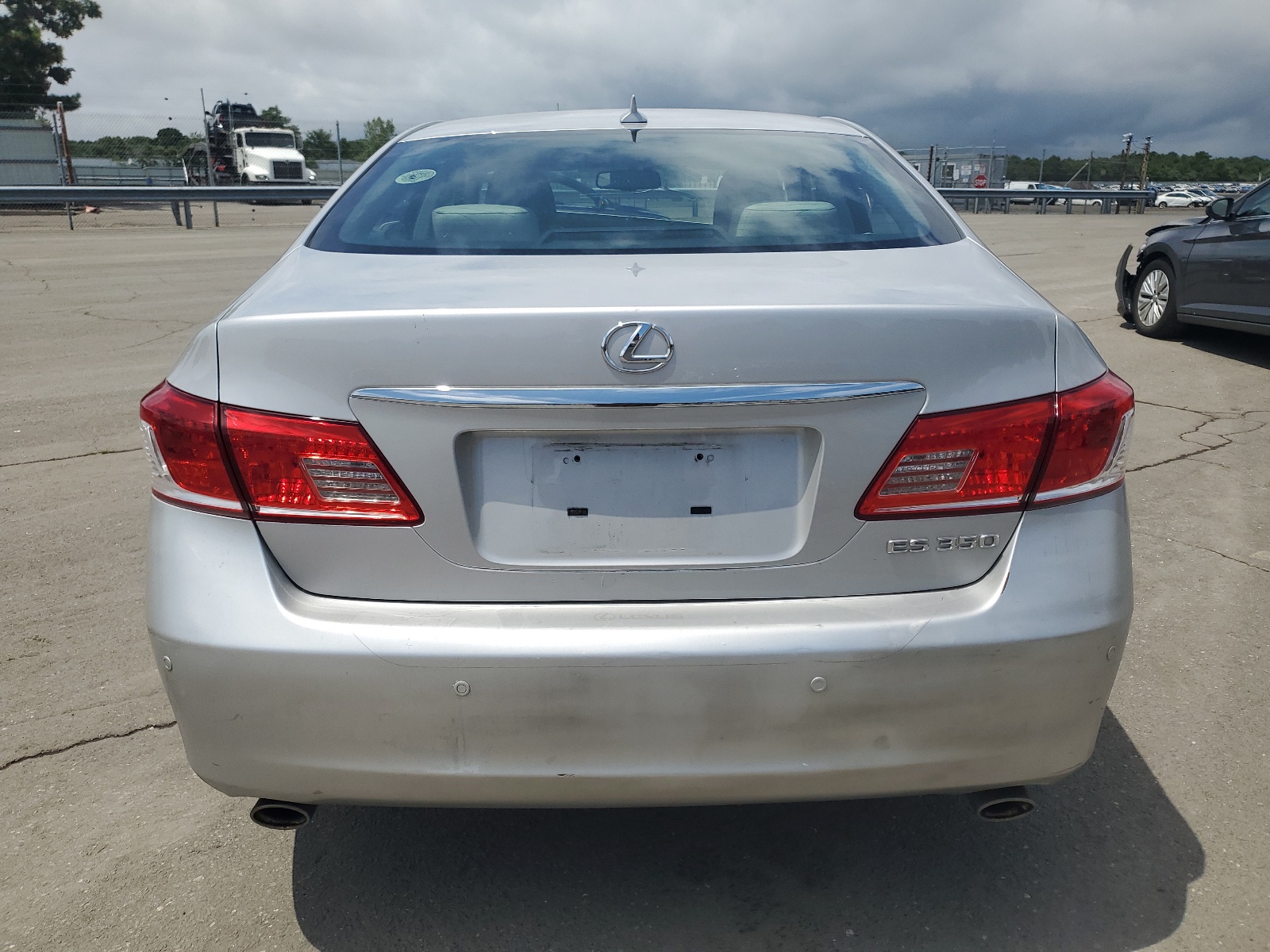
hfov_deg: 67.3
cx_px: 635
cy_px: 476
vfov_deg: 53.1
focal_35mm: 26
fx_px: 954
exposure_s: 1/10000
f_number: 1.5
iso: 50
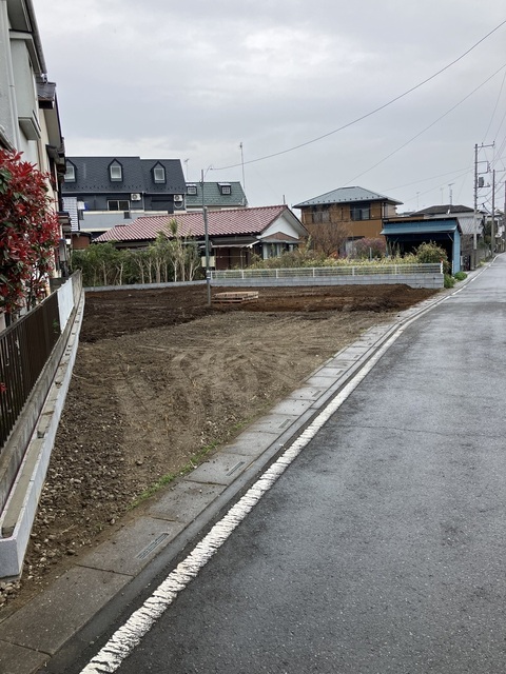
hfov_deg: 49.7
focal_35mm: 28
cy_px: 337
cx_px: 253
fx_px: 546
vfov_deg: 63.4
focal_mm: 3.99
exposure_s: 1/412
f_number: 1.8
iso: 32
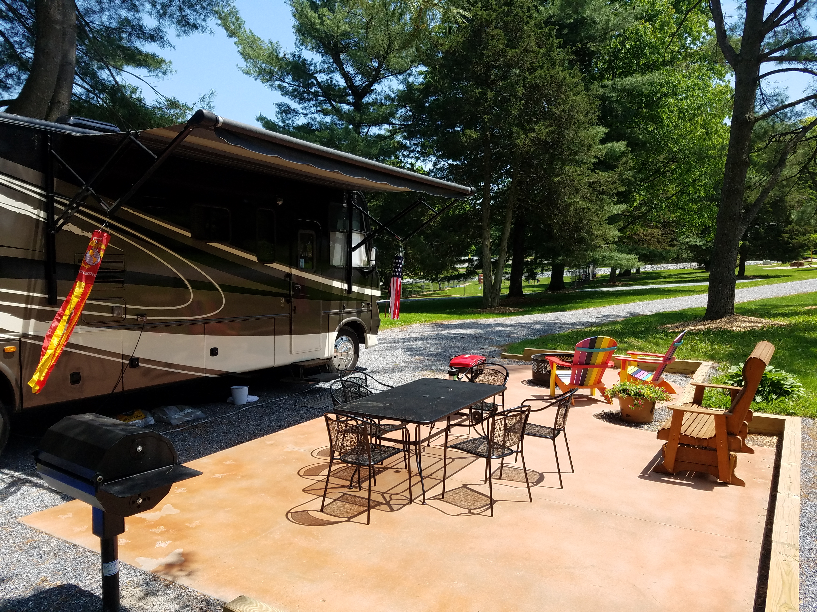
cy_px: 306
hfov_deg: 67.3
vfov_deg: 53.1
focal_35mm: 26
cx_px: 408
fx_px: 614
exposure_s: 1/1400
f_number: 1.7
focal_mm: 4.2
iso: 50
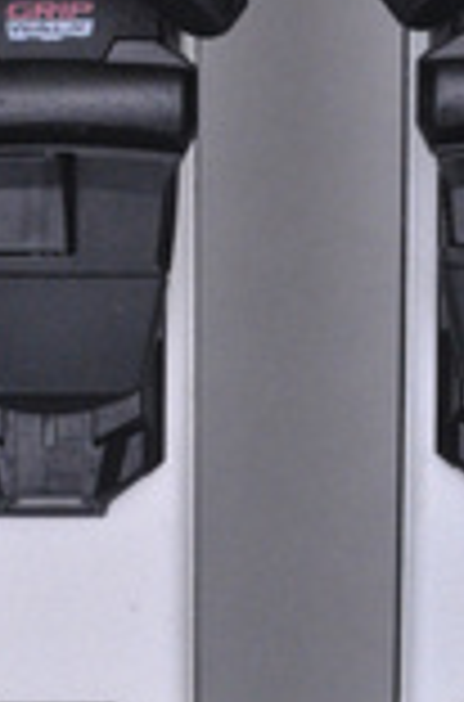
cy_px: 580
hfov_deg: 3.9
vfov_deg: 6.0
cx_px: 286
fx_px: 6753
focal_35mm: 347
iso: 3200
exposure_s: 1/125
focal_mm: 80
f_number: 9.5
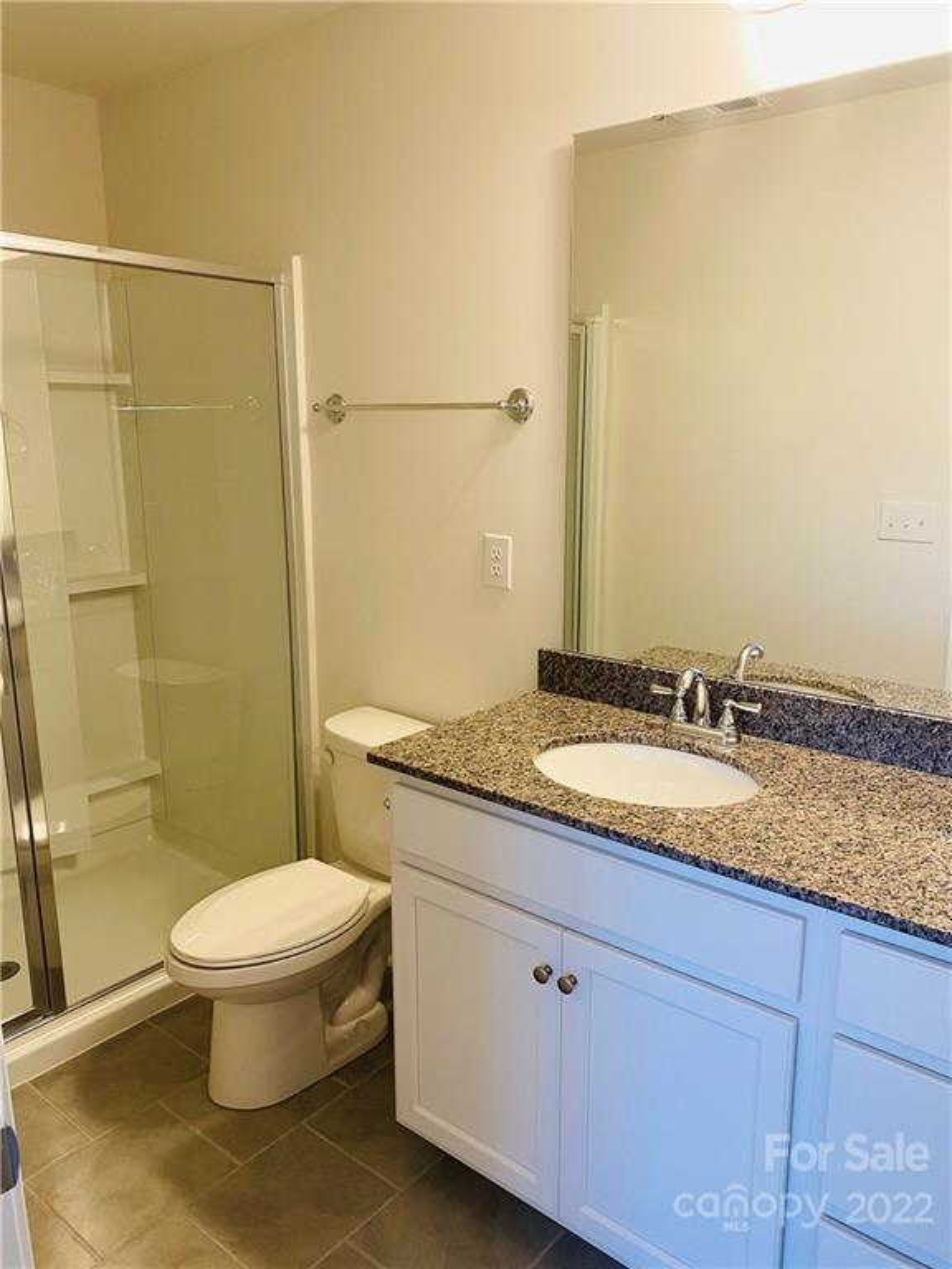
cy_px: 634
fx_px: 953
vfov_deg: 67.3
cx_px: 476
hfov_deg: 53.1
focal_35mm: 26
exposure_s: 1/60
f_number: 1.8
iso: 80
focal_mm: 4.25
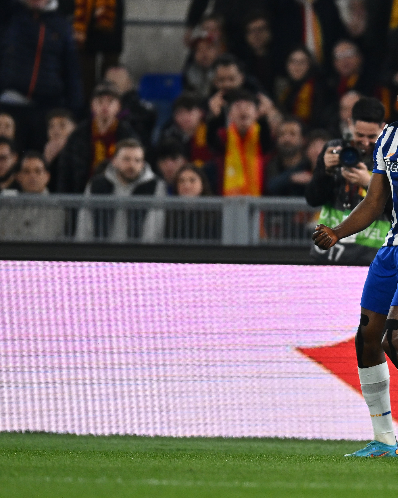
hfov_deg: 2.7
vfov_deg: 3.4
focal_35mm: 564
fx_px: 8304
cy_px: 249
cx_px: 322
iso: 1600
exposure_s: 1/2000
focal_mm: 400
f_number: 3.2
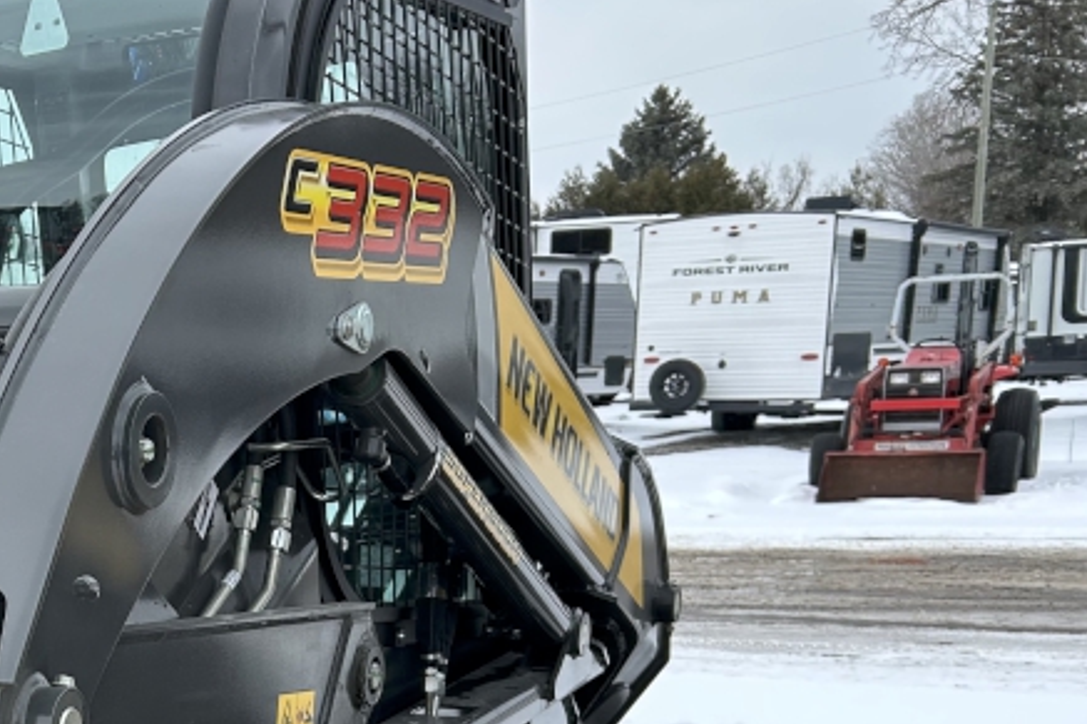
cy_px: 814
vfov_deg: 19.6
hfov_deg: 27.9
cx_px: -99
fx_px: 1992
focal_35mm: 66
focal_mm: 5.7
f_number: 1.5
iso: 50
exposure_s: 1/1224
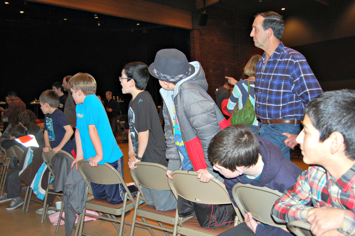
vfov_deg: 39.9
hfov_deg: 57.3
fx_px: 325
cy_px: 118
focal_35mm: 33
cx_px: 178
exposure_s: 1/60
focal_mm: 22
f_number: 3.8
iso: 400
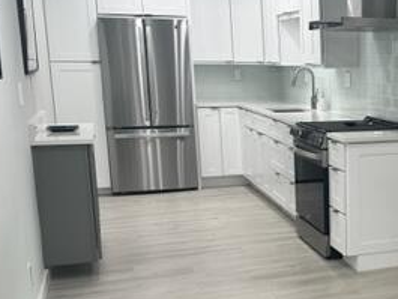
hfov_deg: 30.5
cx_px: 410
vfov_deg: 25.1
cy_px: 197
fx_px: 667
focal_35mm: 58
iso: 125
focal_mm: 6.86
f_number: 1.78
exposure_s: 1/120
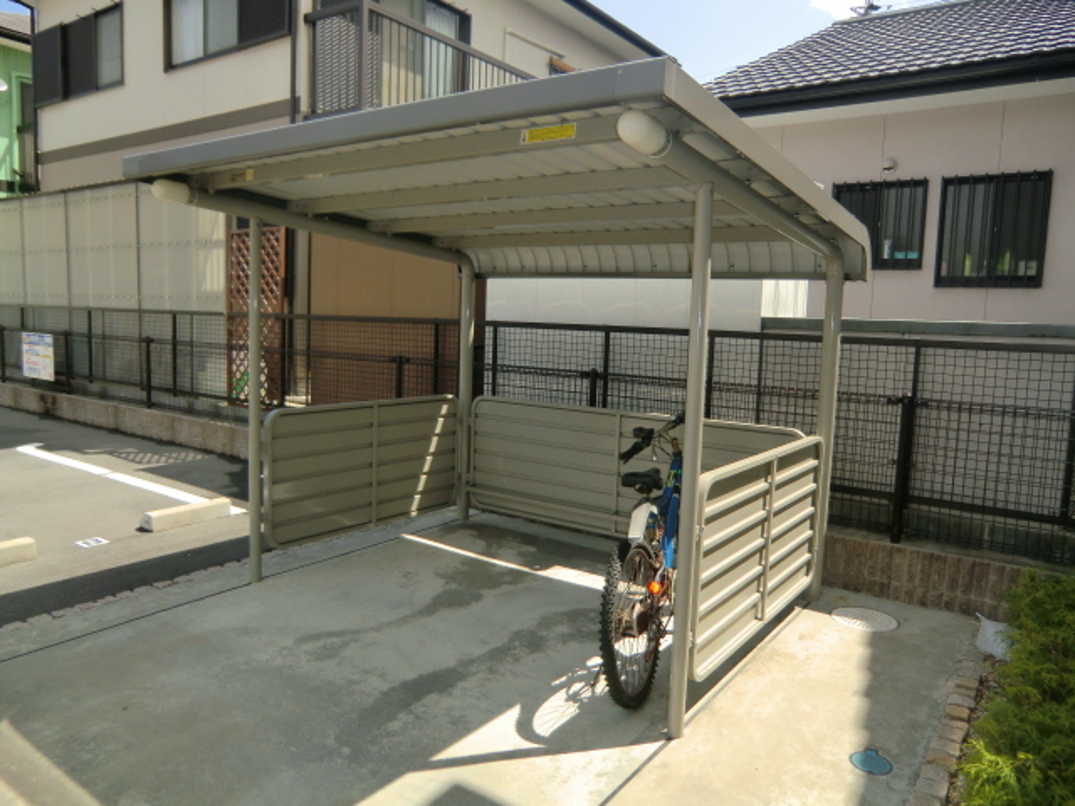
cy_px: 403
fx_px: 745
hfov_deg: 71.6
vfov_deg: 56.8
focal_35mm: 24
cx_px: 538
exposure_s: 1/500
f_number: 3.2
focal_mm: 4.3
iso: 64
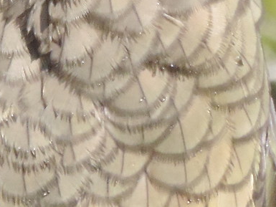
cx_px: -120
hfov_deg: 0.7
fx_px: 23369
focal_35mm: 2930
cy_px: -41
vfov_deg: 0.5
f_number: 4.9
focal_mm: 83.8
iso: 400
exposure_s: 1/160
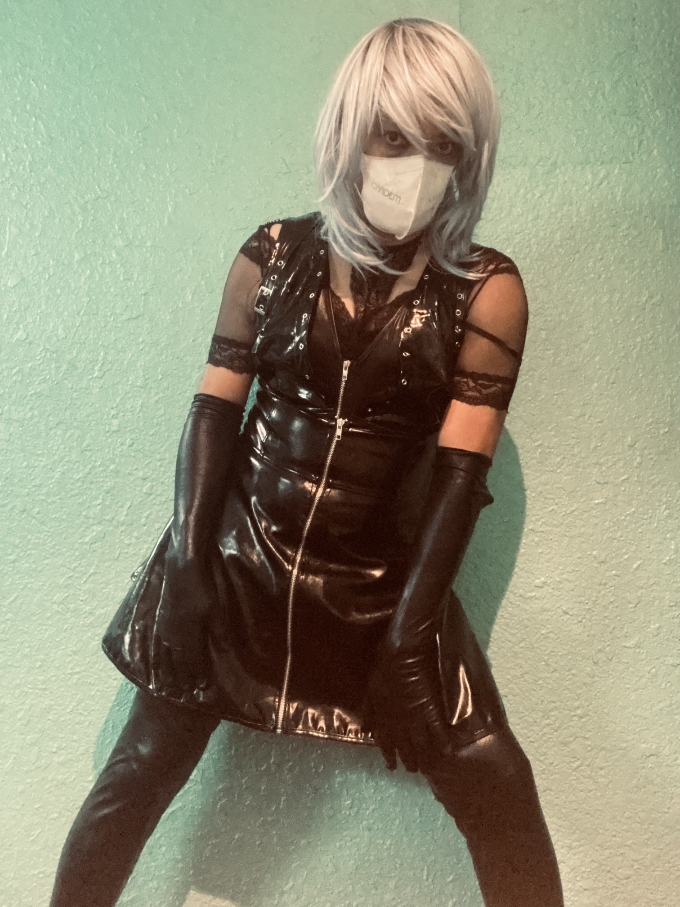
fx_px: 786
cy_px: 454
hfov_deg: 46.8
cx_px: 340
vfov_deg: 60.0
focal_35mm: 30
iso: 2000
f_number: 2.2
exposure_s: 1/15
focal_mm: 2.71
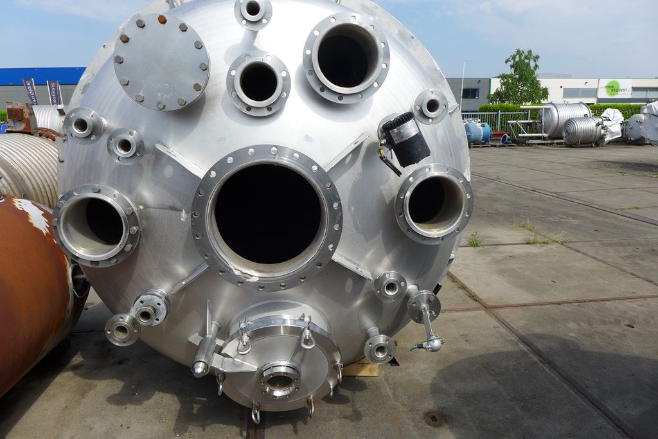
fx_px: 439
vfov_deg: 53.1
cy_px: 220
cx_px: 329
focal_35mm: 24
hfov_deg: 73.7
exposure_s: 1/1600
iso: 80
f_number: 2.8
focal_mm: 4.7
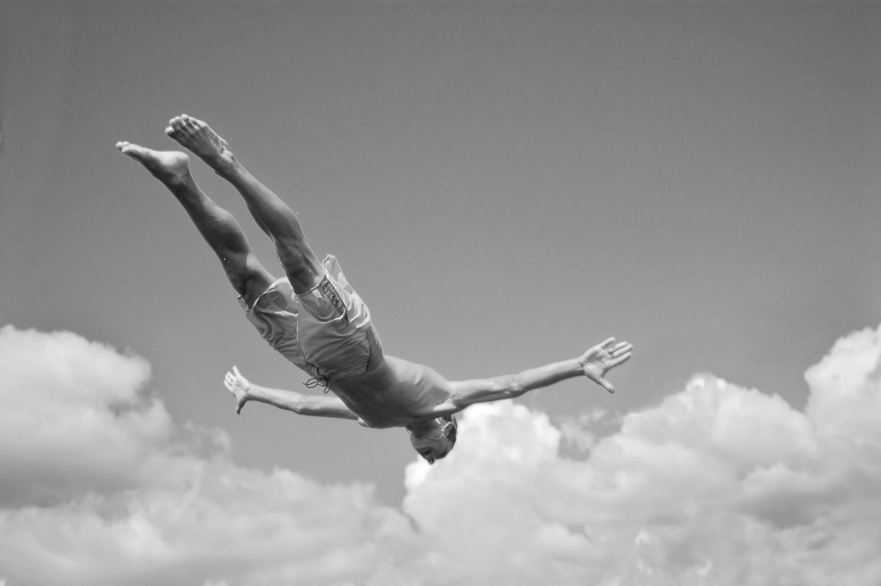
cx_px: 440
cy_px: 293
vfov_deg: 25.7
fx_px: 1284
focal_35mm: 52
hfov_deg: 37.9
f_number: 4.5
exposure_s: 1/1000
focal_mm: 35
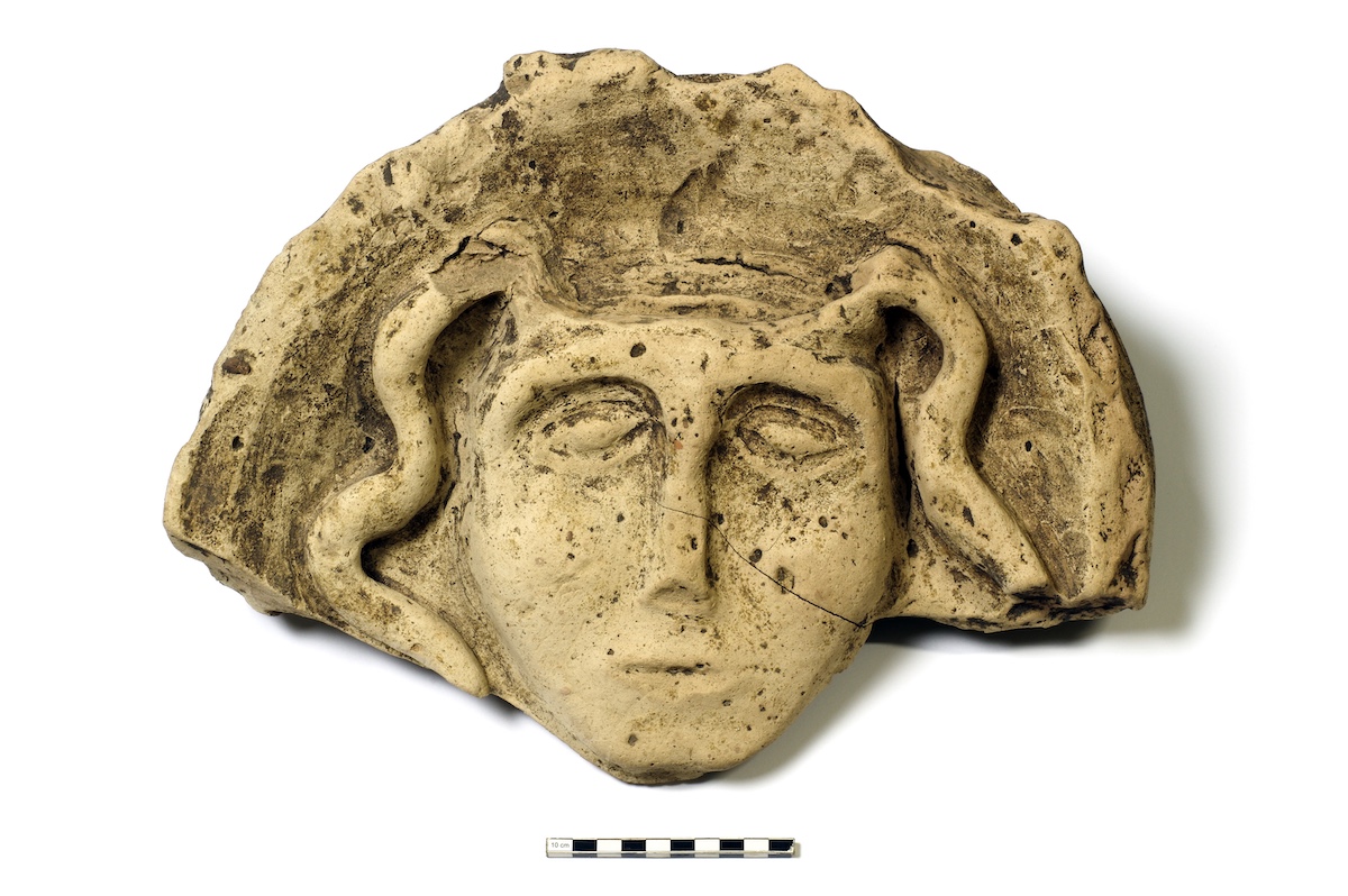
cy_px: 448
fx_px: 2806
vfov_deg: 18.2
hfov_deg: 27.0
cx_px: 674
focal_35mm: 75
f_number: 22
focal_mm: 50
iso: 100
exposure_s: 4
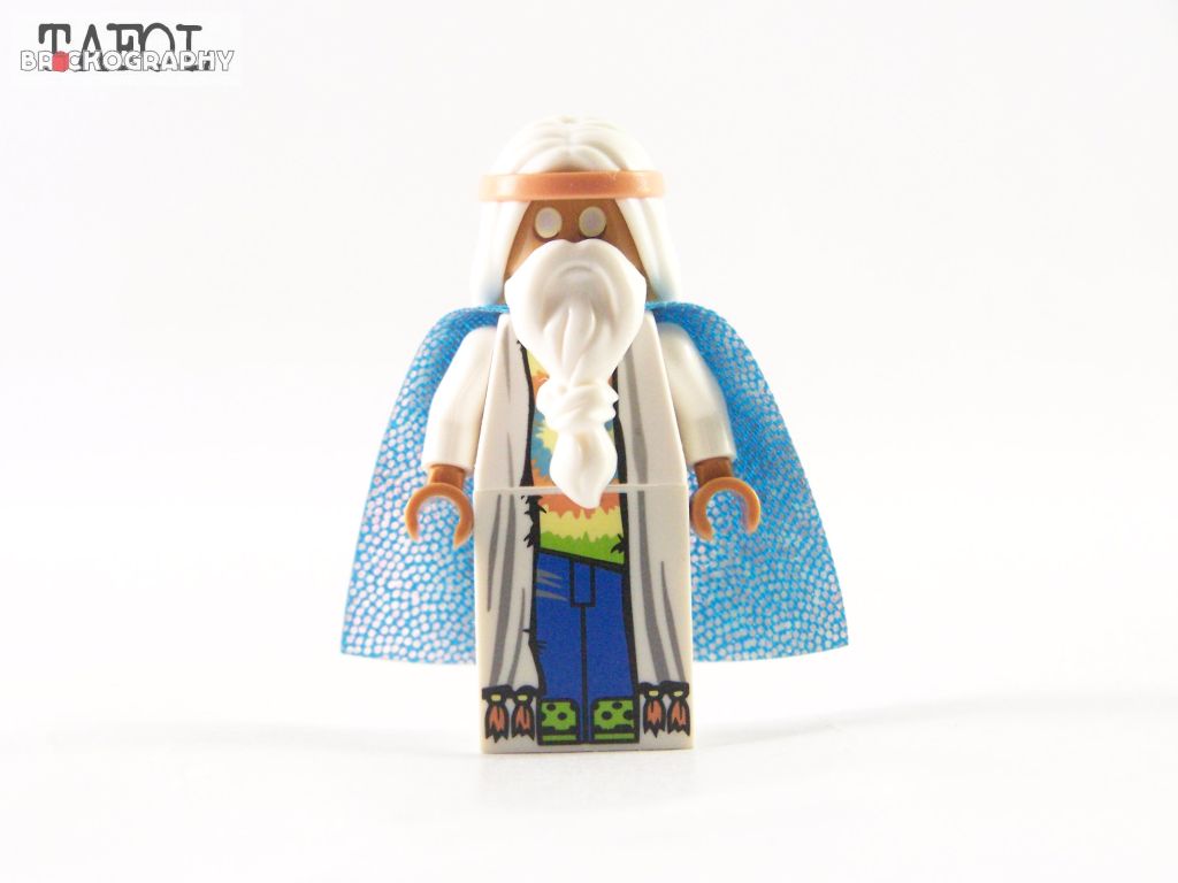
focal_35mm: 117
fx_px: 3982
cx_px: 589
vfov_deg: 12.7
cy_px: 442
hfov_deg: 16.8
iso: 400
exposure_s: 1/60
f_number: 3.6
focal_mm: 19.4
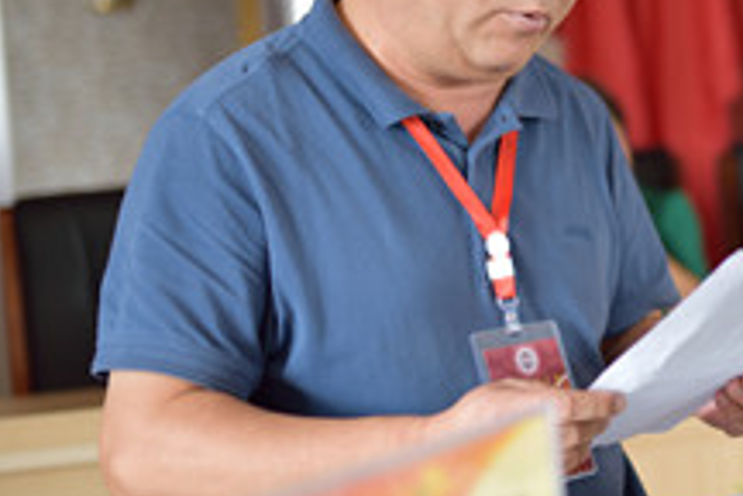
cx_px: 832
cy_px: 181
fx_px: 1672
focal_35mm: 81
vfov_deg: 16.8
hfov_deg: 23.4
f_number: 1.4
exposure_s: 1/200
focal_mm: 35
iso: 200
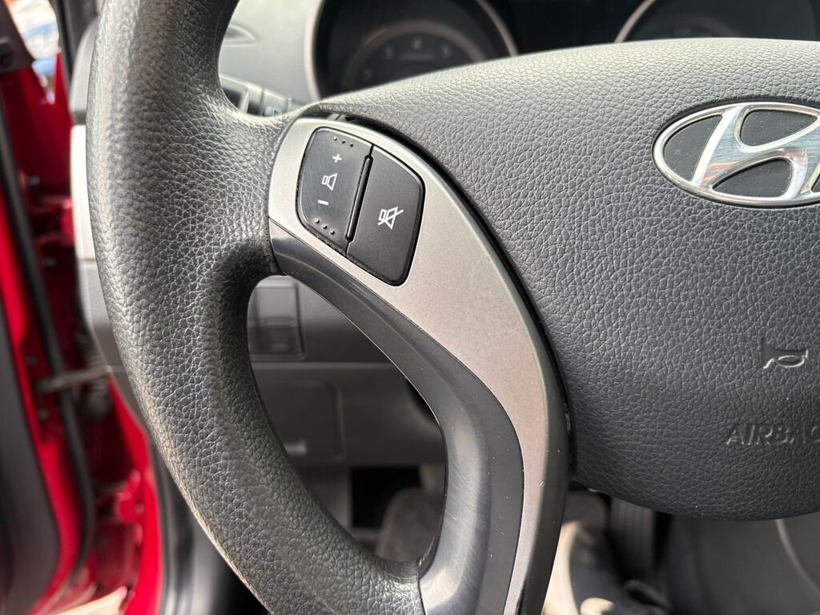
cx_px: 410
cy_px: 308
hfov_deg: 67.3
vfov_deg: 53.1
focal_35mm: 26
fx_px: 616
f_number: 1.6
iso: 125
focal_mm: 5.96
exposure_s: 1/97
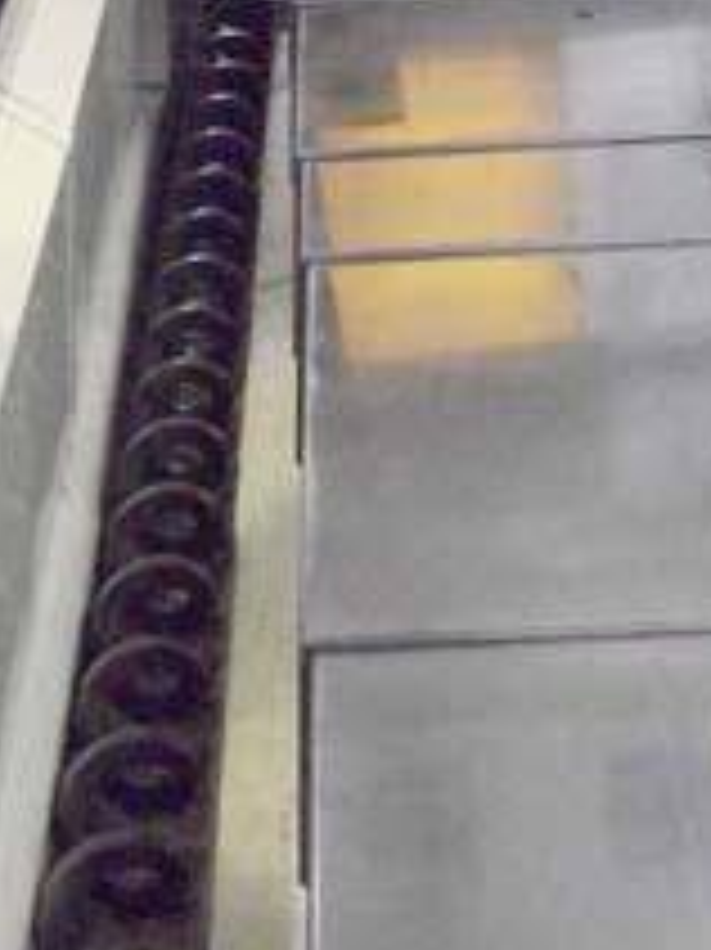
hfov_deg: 16.2
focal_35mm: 91
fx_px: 2495
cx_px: 202
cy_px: 324
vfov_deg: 21.5
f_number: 2.9
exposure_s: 1/50
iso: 640
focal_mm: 5.7
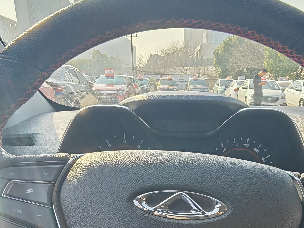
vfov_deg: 31.6
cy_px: 230
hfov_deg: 44.6
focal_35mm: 42
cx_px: 179
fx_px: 369
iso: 50
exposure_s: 1/450
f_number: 2.2
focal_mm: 1.96
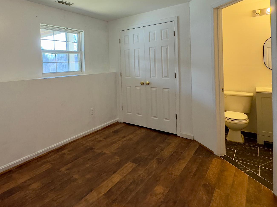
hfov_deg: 76.0
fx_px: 176
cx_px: 119
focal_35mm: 22
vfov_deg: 59.5
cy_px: 67
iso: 200
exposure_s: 1/120
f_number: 2.2
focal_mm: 2.22
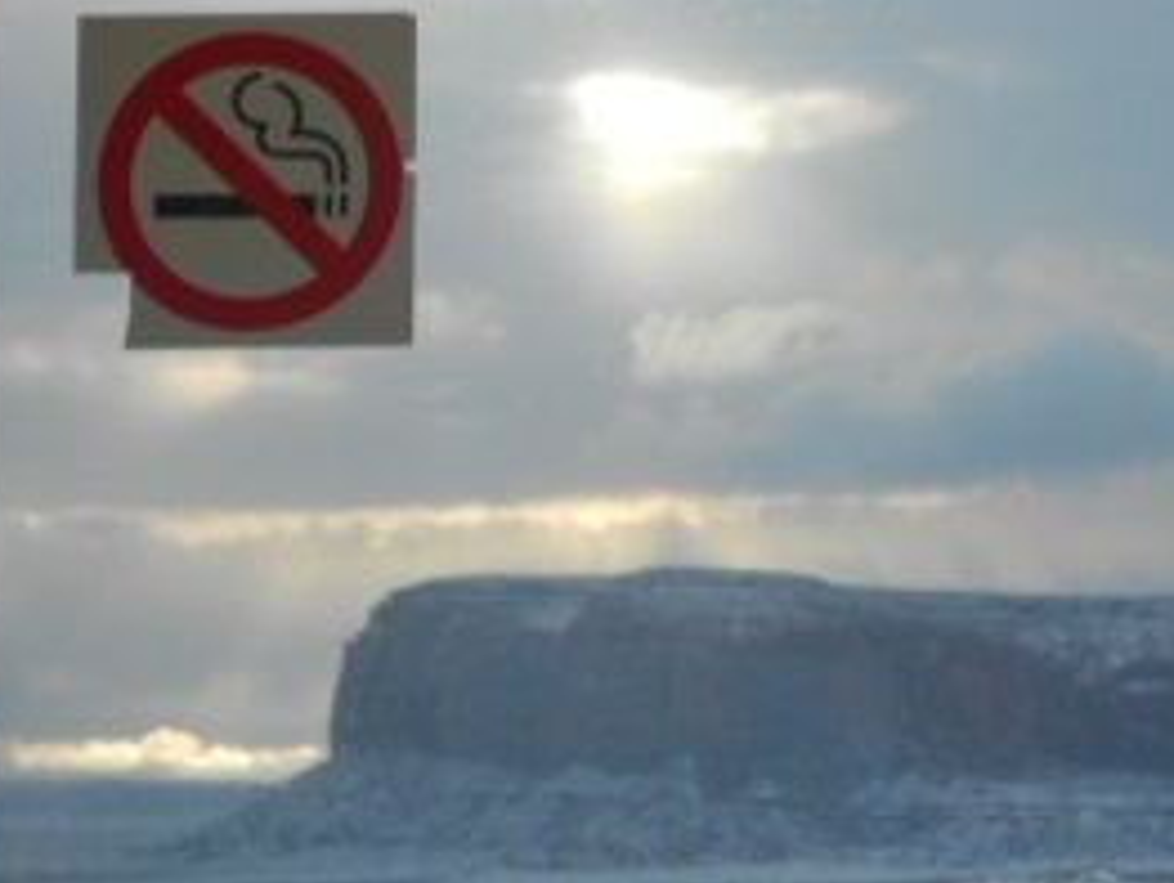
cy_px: 350
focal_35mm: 169
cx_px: 937
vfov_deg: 8.8
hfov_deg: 11.6
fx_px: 5737
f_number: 5.5
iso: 80
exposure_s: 1/250
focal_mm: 17.6
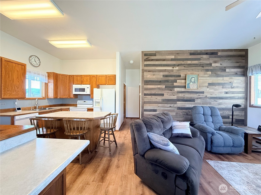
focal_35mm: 14
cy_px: 98
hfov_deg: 102.1
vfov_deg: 85.7
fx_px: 106
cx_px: 130
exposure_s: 1/120
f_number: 2.2
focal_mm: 2.22
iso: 250
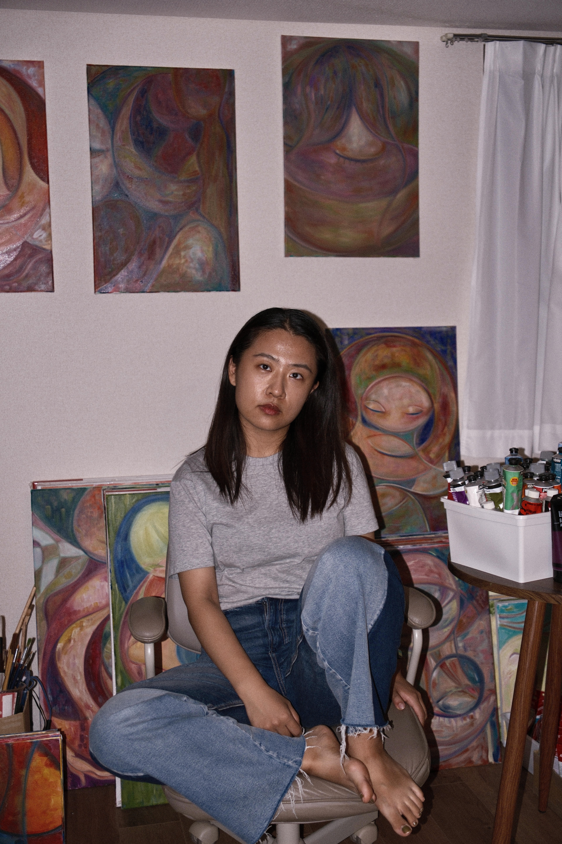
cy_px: 422
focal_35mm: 42
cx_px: 281
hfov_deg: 31.9
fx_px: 983
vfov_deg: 46.4
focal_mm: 28.3
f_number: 2.8
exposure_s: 1/40
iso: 160
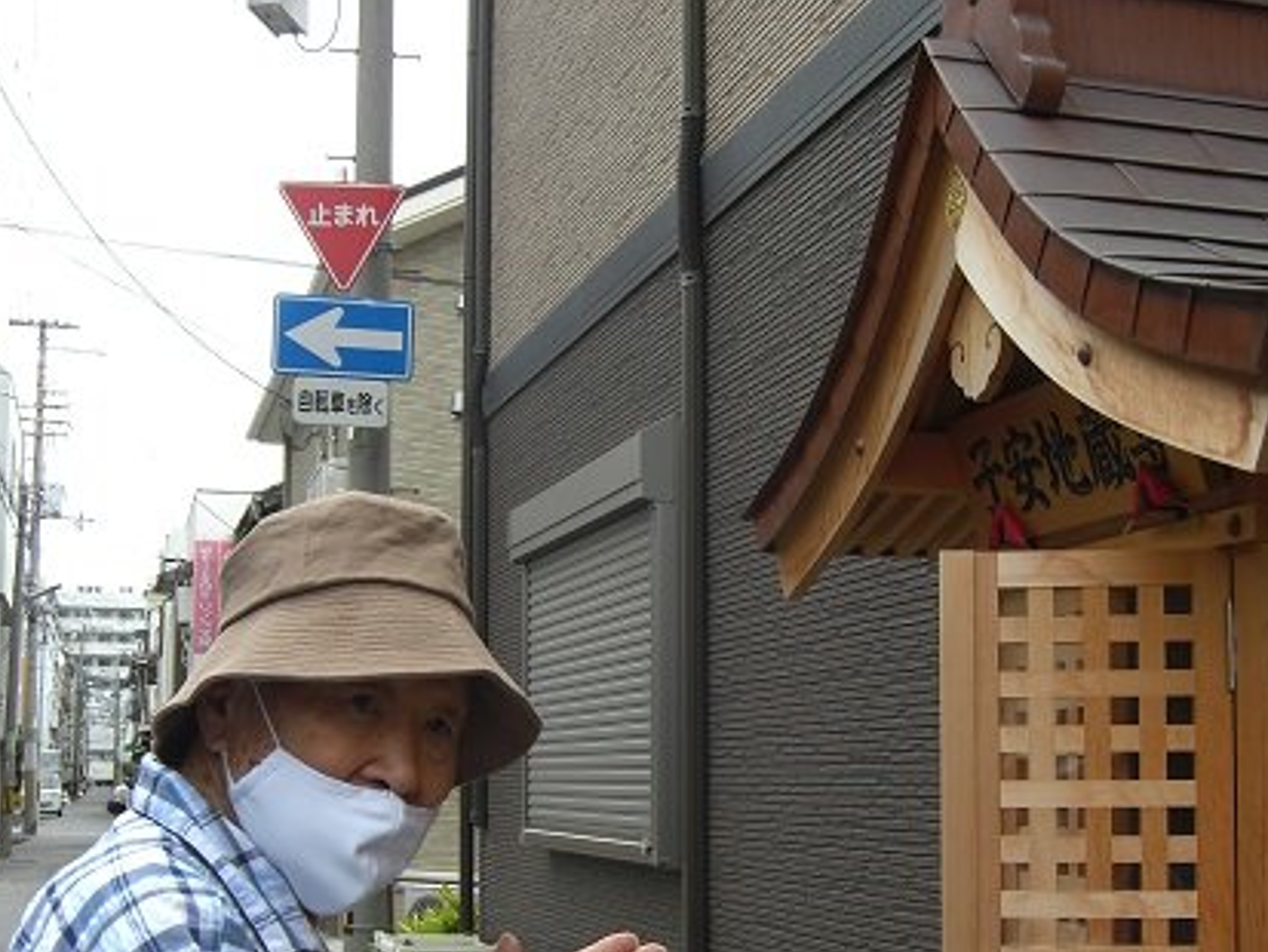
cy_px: 633
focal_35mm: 53
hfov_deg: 36.1
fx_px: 1942
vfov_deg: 27.4
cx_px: 746
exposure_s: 1/250
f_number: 4
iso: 80
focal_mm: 7.9
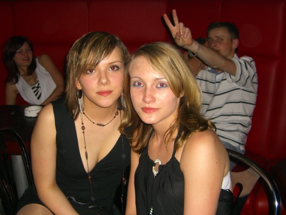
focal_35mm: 43
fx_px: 355
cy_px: 104
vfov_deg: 33.6
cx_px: 125
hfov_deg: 43.7
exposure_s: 1/60
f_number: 2.8
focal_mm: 7.9
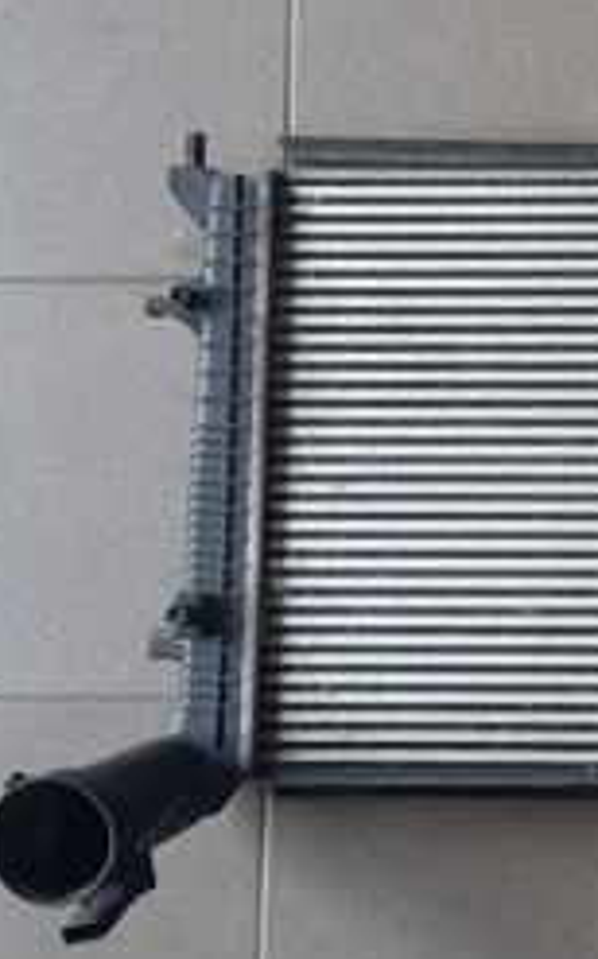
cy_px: 503
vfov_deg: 44.4
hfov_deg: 25.5
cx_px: 726
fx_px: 1175
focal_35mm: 45
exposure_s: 1/50
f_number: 2
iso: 64
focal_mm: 4.6
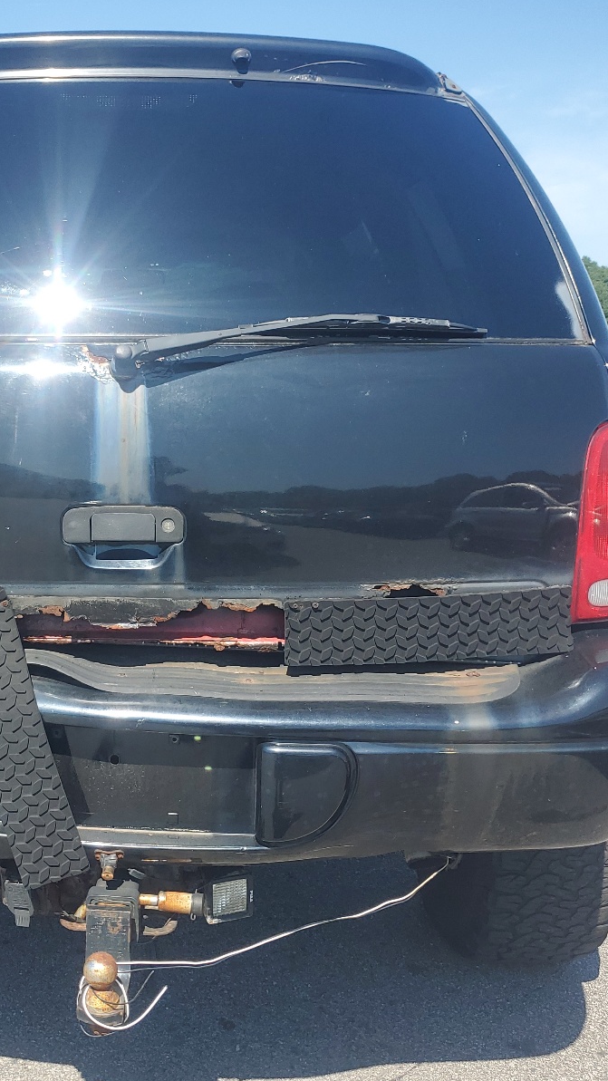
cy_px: 540
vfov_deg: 52.8
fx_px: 1089
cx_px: 115
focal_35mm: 38
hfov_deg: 30.4
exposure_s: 1/1429
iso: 50
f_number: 1.5
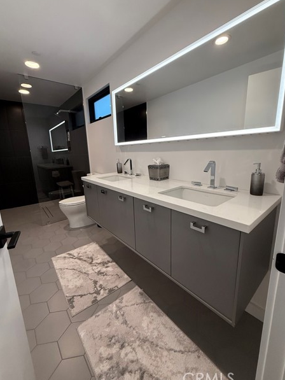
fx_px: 165
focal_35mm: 15
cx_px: 140
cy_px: 184
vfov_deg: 98.1
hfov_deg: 81.8
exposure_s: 1/122
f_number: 2.2
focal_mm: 2.22
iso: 250
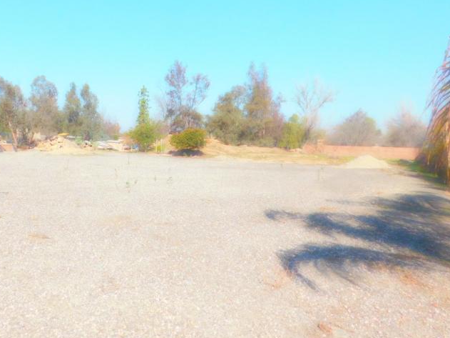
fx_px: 455
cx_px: 160
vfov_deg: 40.6
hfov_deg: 51.9
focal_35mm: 35
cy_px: 141
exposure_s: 1/1250
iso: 125
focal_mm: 4
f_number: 3
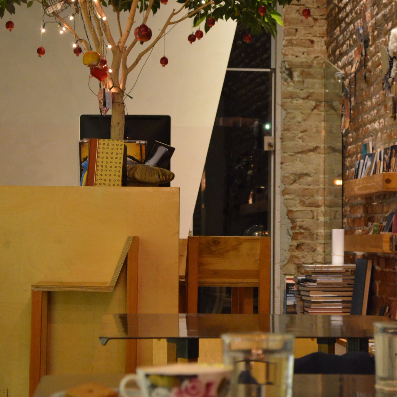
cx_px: 197
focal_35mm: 93
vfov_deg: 18.7
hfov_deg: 18.7
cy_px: 204
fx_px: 1207
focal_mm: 48
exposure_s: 1/15
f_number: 5.3
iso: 3200
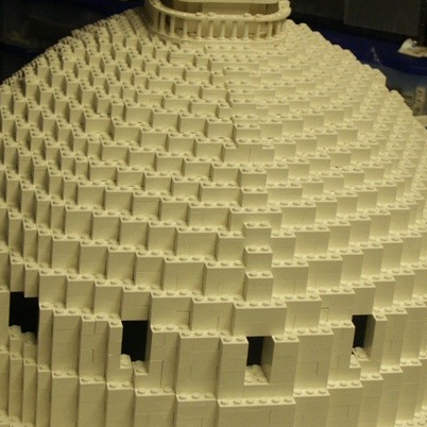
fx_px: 1298
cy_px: 179
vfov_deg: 18.7
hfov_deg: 18.7
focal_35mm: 93
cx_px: 244
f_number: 3.5
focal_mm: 12.92
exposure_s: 1/45
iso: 125
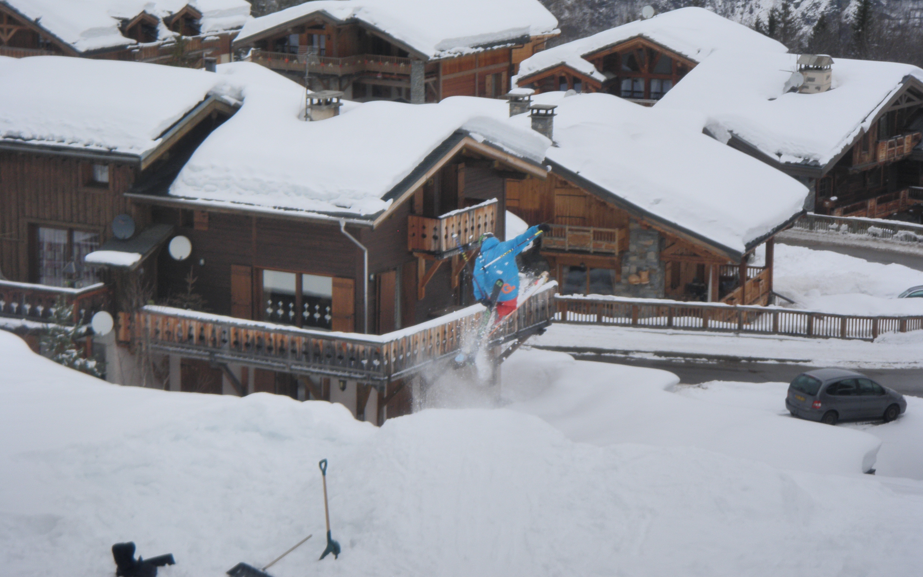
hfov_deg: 17.2
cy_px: 266
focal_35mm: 121
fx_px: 3044
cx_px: 462
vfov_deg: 10.8
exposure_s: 1/160
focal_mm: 20.1
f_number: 5
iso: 50
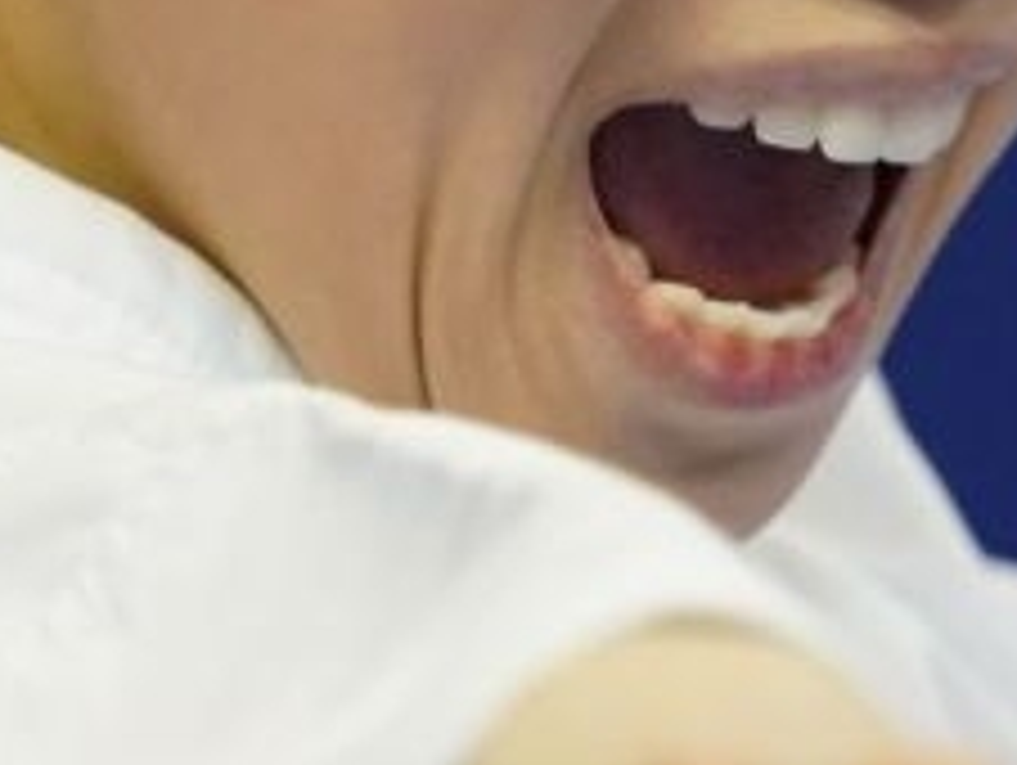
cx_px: 752
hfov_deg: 0.6
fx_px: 89938
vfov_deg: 0.5
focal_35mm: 3058
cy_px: 734
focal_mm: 400
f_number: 2.8
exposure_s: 1/500
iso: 2500
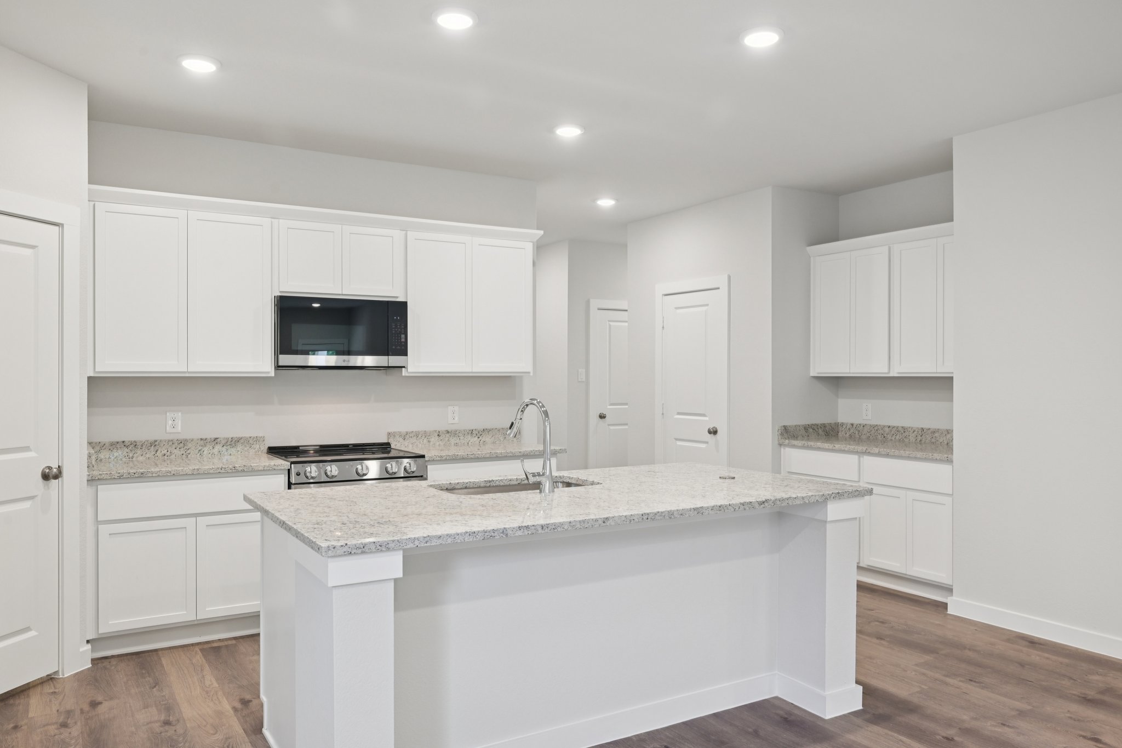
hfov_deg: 71.5
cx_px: 561
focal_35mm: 25
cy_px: 374
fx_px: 779
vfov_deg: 51.3
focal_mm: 25
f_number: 8
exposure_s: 1/13
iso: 400
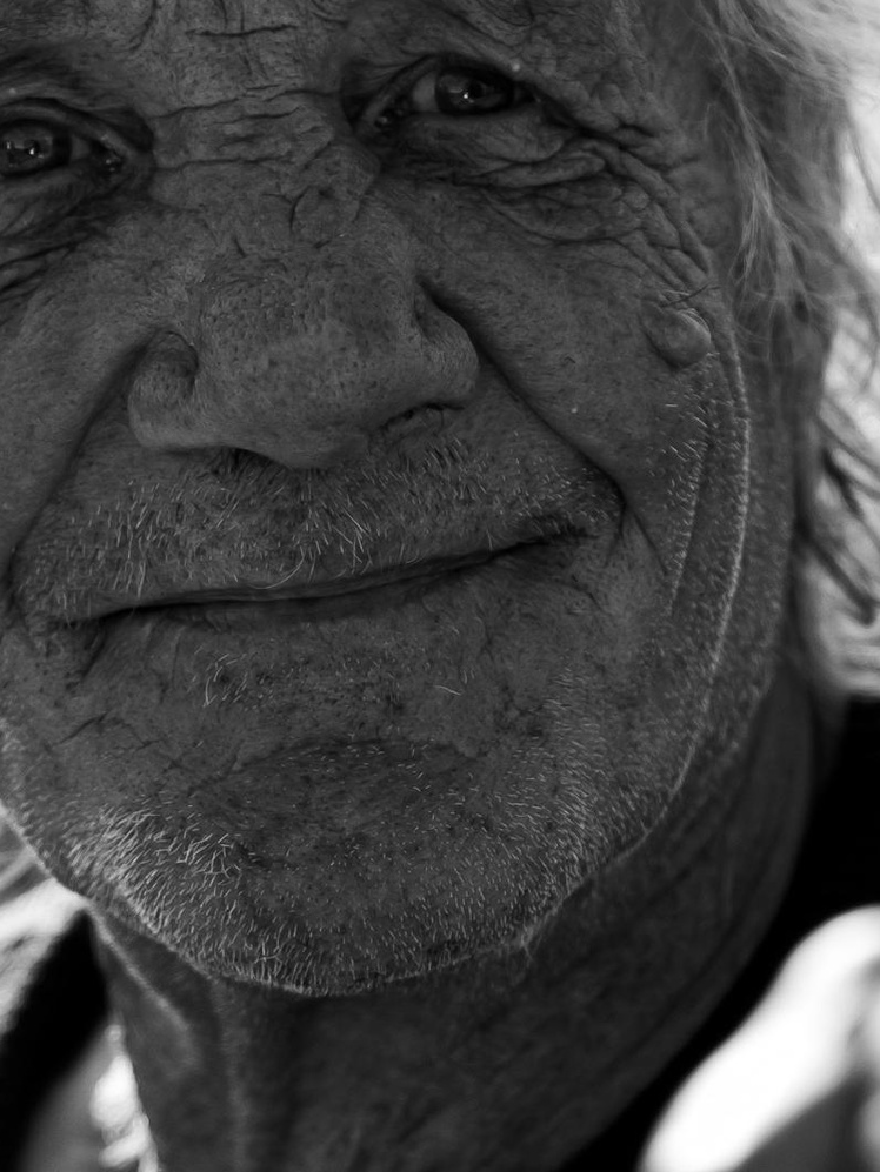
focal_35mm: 474
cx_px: 439
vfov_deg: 4.2
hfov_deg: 3.1
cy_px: 353
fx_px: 16063
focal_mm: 85
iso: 80
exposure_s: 1/1250
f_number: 1.8
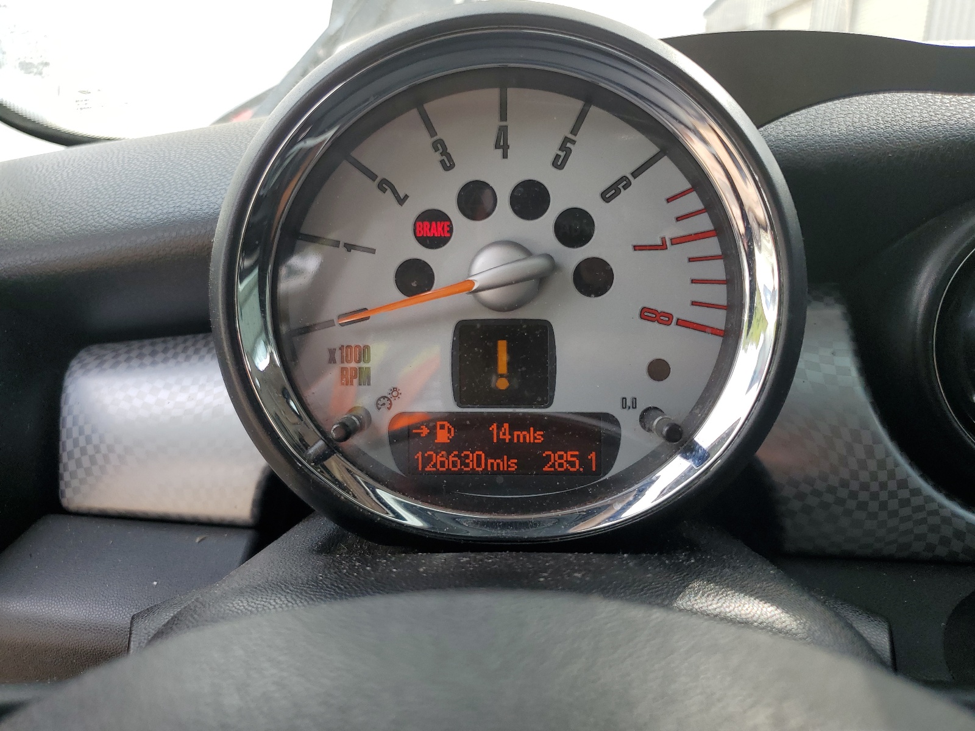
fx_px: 732
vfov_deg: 53.1
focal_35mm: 26
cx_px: 488
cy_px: 366
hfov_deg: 67.3
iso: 50
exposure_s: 1/556
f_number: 1.5
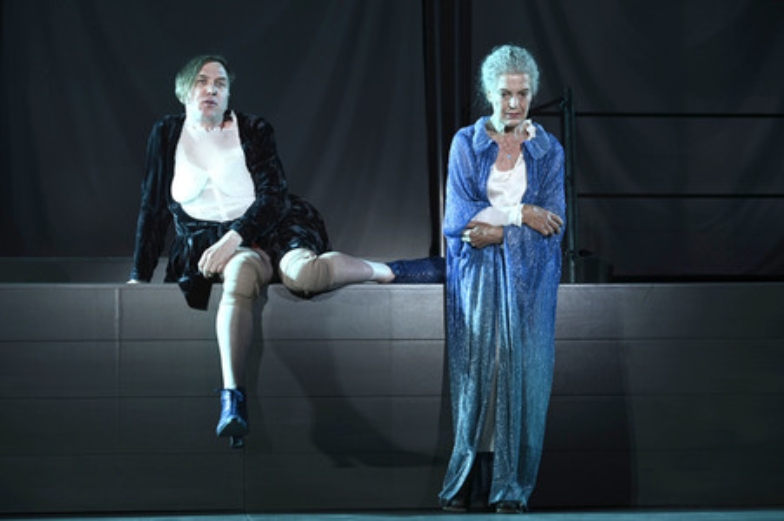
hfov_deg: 21.7
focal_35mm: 94
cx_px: 392
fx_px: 2046
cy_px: 260
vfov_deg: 14.5
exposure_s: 1/60
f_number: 6.3
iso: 500
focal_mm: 94
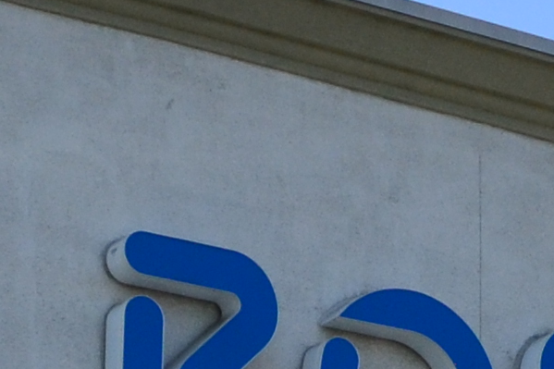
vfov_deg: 5.3
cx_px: 588
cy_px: 830
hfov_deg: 8.1
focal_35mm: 254
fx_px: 3907
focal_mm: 22
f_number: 11
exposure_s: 1/500
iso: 400
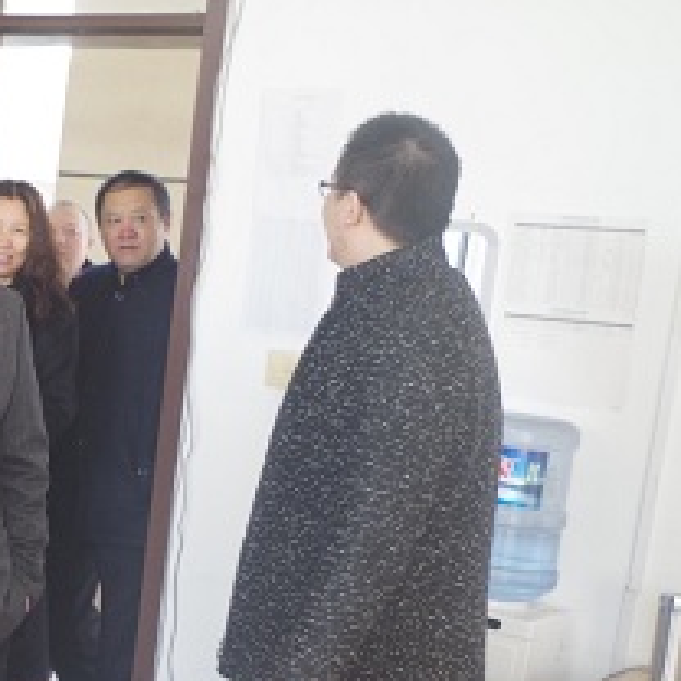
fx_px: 1714
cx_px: -180
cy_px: 434
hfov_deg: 20.7
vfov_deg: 22.4
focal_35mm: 77
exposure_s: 1/50
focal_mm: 23.13
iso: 800
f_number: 4
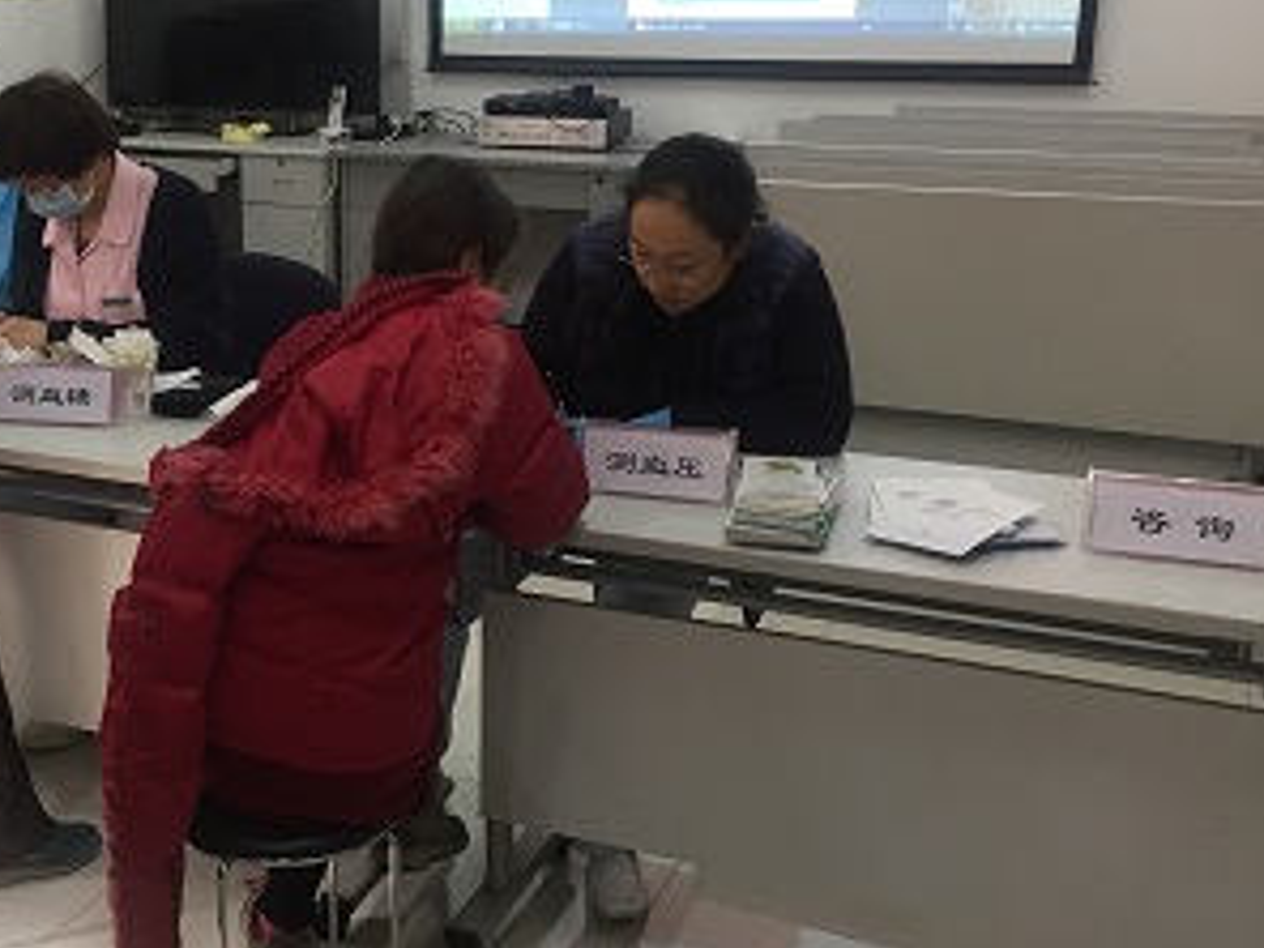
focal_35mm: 49
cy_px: 455
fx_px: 1789
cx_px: 316
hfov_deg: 37.9
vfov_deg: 29.7
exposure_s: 1/33
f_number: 2.2
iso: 64
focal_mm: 4.15
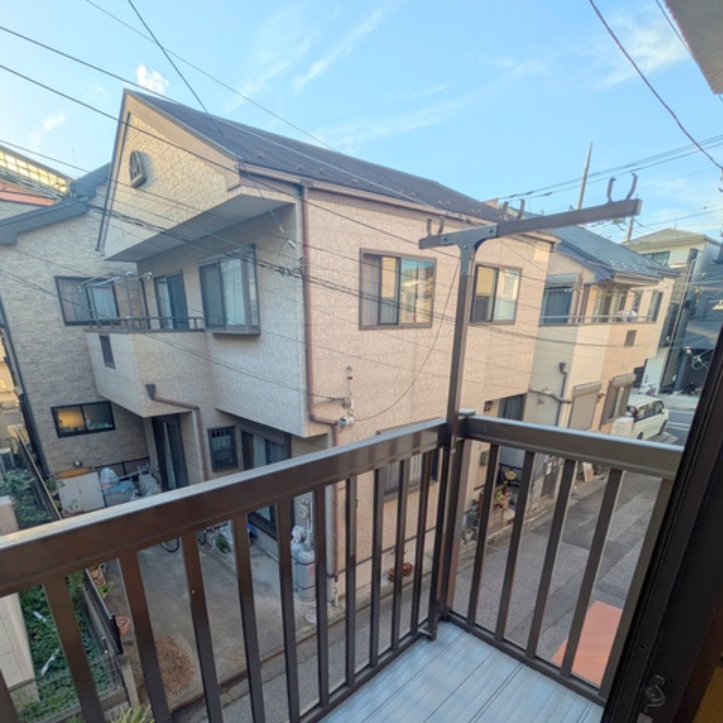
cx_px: 334
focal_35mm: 18
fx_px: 425
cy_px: 480
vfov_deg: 78.2
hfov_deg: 80.6
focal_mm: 1.83
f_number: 2.2
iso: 26
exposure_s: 1/883
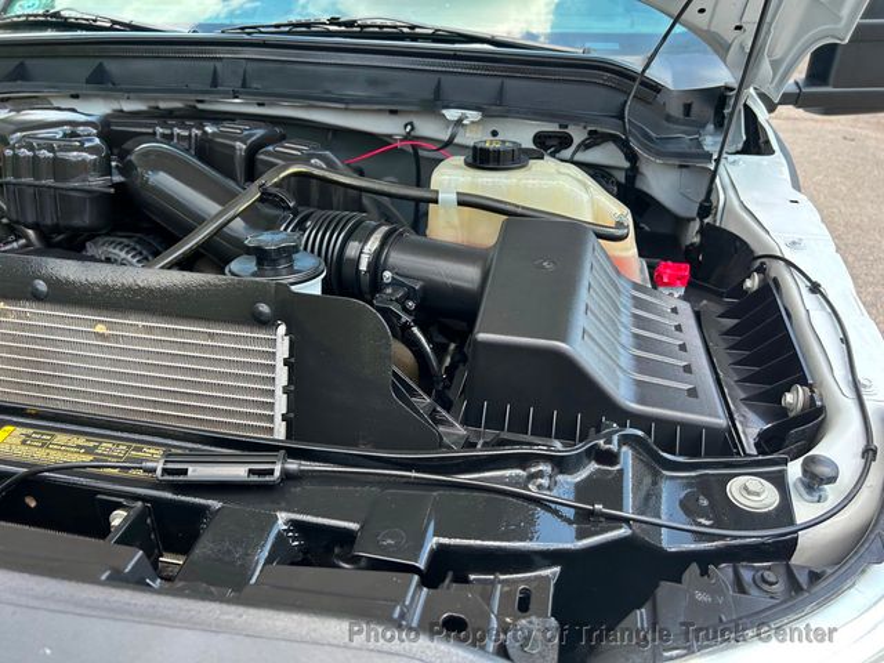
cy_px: 332
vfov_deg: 53.1
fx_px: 664
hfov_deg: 67.3
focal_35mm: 26
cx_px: 442
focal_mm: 5.7
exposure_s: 1/411
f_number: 1.5
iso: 50
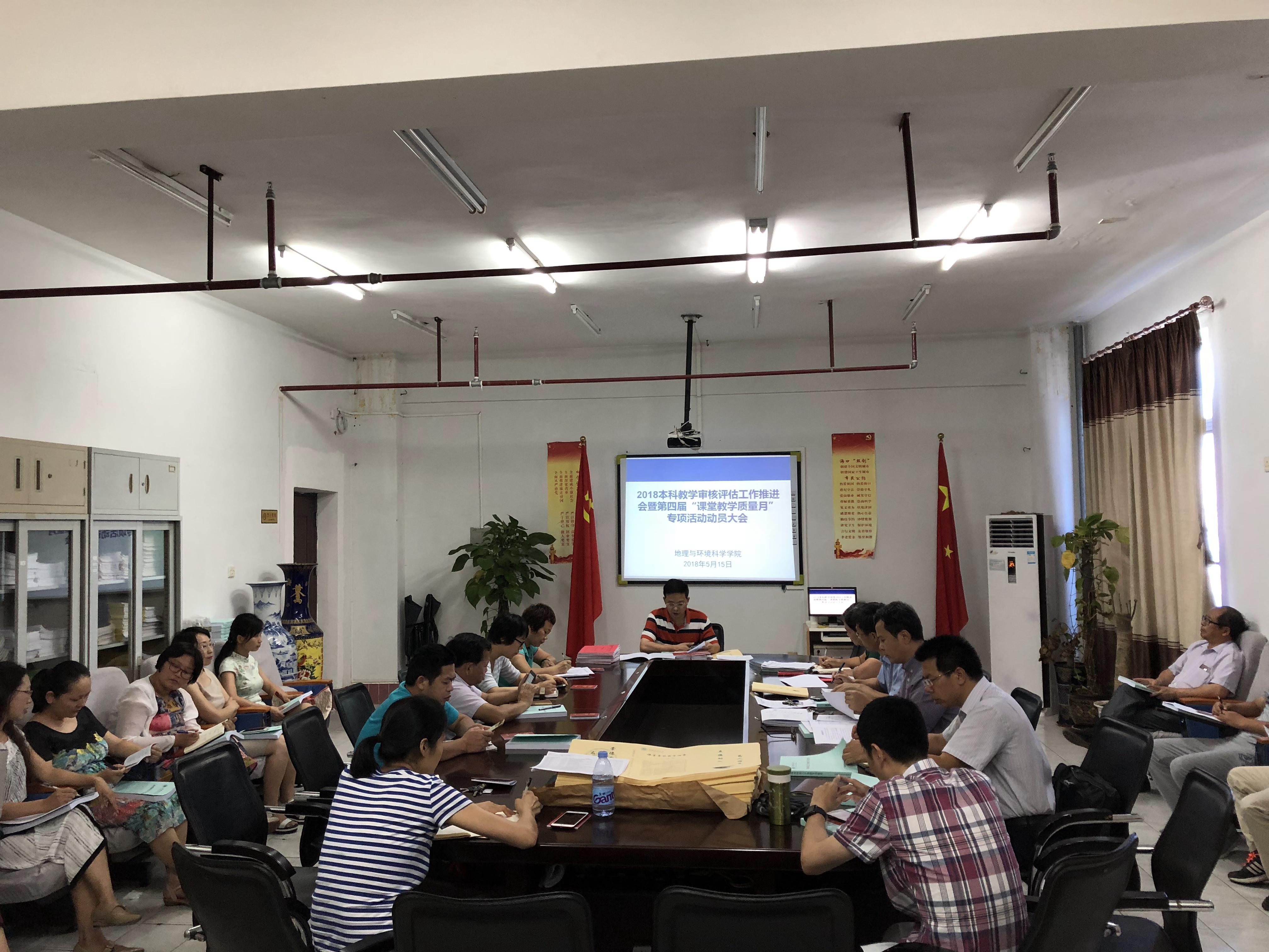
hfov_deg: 63.4
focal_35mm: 28
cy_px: 476
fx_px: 1026
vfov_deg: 49.7
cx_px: 634
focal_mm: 3.99
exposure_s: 1/17
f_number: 1.8
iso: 50
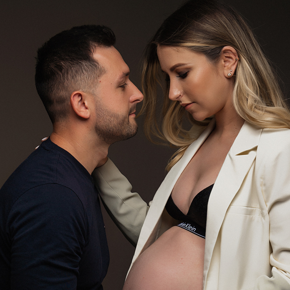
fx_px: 1128
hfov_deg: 14.7
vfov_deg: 14.5
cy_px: 247
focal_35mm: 119
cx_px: 150
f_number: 5
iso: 200
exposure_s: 1/160
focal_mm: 58
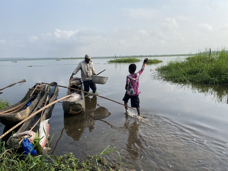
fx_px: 171
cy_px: 86
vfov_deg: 53.1
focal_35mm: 26
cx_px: 114
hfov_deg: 67.3
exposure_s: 1/3731
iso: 32
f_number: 1.8
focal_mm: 4.25
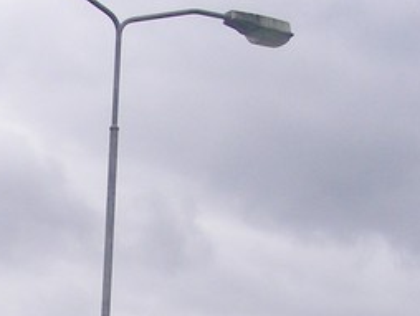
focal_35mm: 153
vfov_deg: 9.3
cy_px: 569
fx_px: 1858
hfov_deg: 12.7
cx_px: 8
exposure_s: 1/260
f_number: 4
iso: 50
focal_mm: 6.3
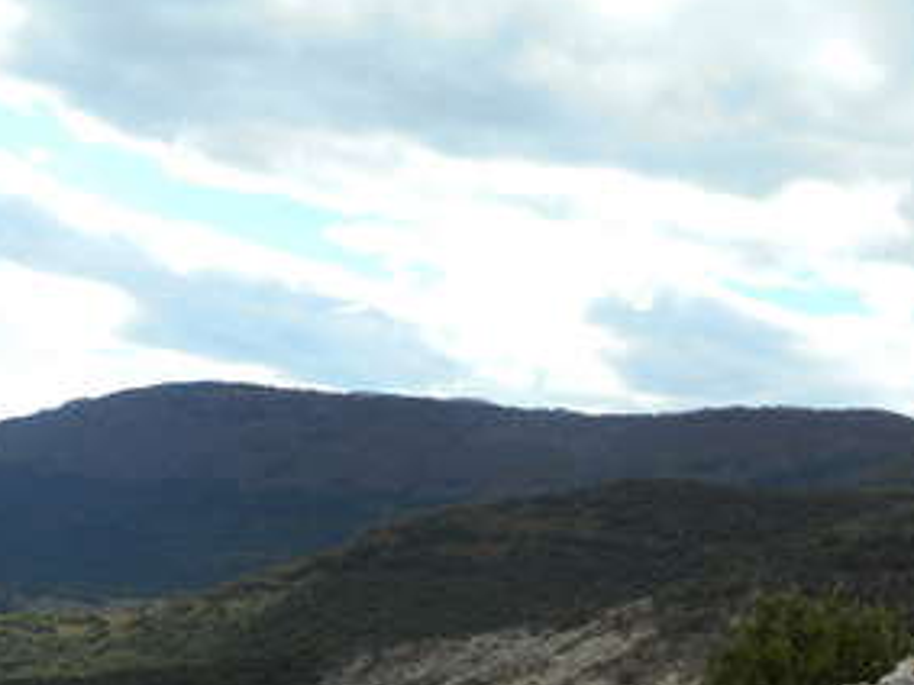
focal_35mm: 53
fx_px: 1399
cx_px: 846
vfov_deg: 27.2
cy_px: 507
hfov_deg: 33.9
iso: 80
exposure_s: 1/400
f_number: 3.7
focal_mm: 4.5
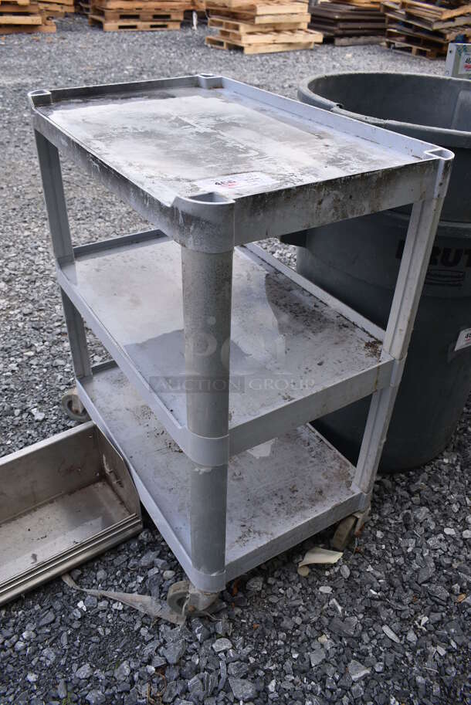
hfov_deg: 48.0
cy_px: 352
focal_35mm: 27
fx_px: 529
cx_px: 236
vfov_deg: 67.3
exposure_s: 1/200
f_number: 6.3
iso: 200
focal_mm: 18
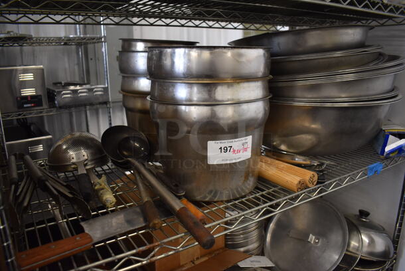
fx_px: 304
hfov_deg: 67.3
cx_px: 202
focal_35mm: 27
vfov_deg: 48.0
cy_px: 136
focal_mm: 18
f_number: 3.5
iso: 800
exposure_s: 1/160
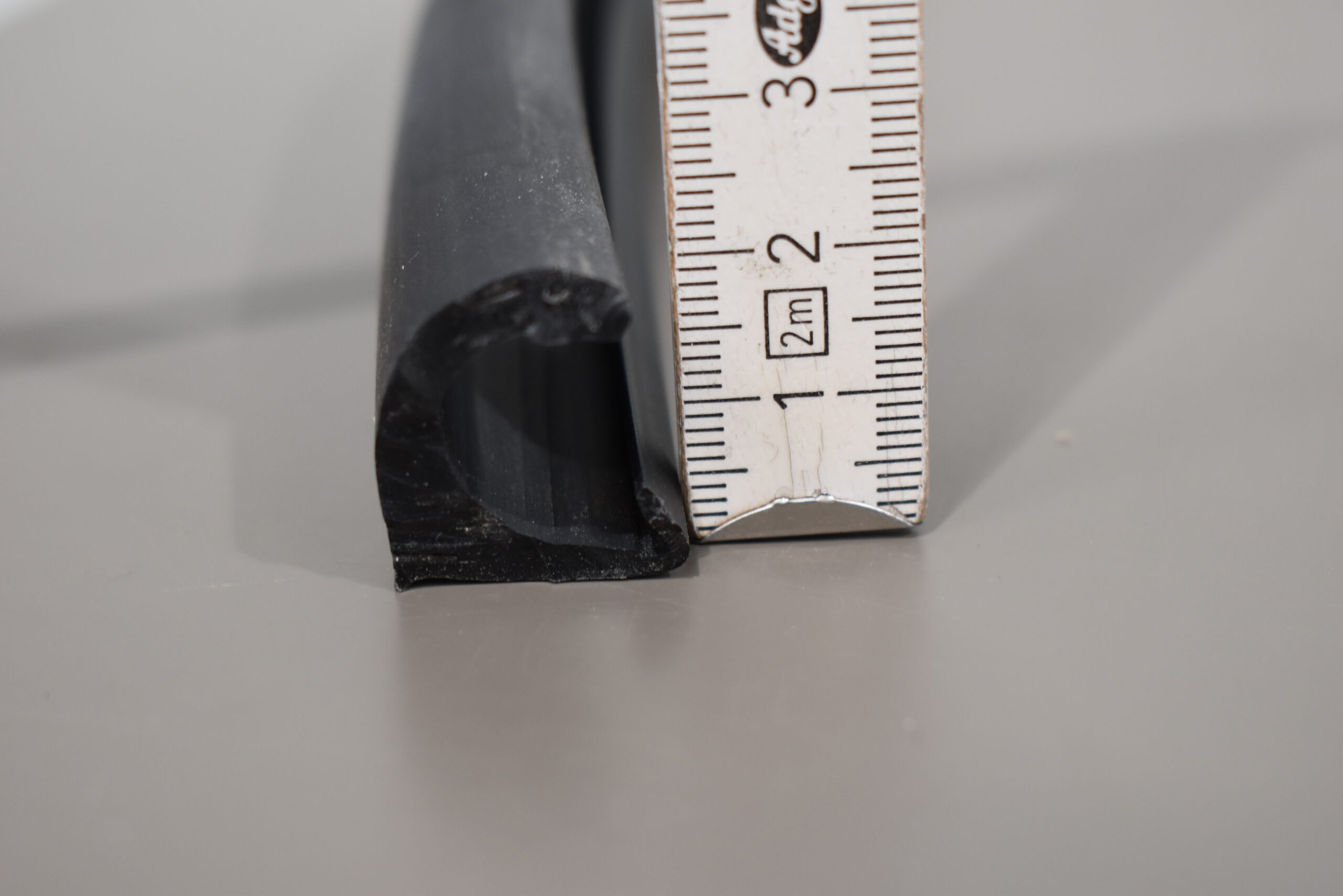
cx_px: 672
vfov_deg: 22.6
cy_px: 448
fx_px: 2238
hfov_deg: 33.4
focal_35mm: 60
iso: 720
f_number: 5.6
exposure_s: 1/60
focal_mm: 40
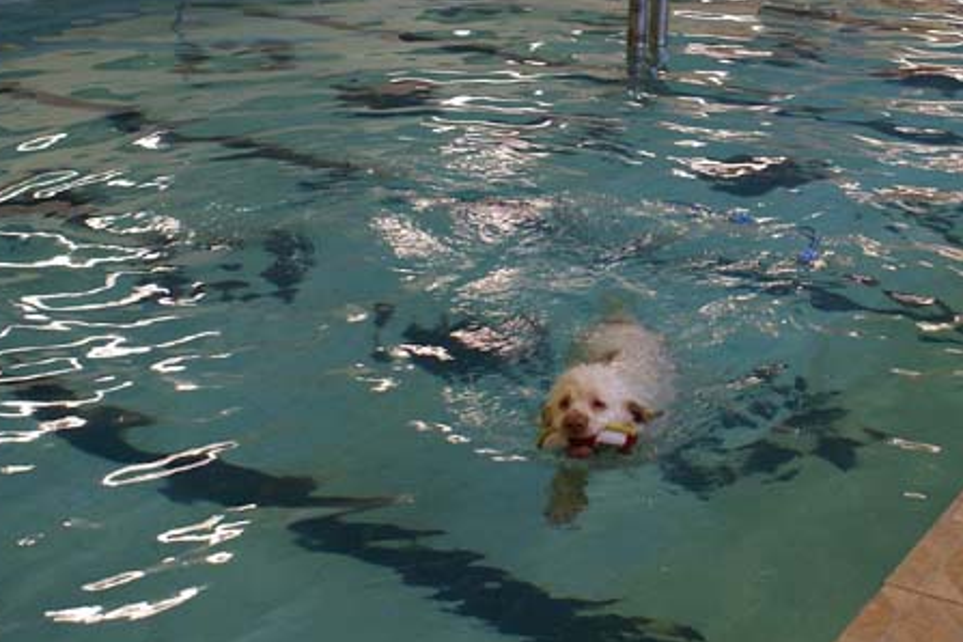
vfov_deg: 22.7
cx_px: 692
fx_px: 1578
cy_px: 122
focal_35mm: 59
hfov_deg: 33.4
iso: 400
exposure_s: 1/40
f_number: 4
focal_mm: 22
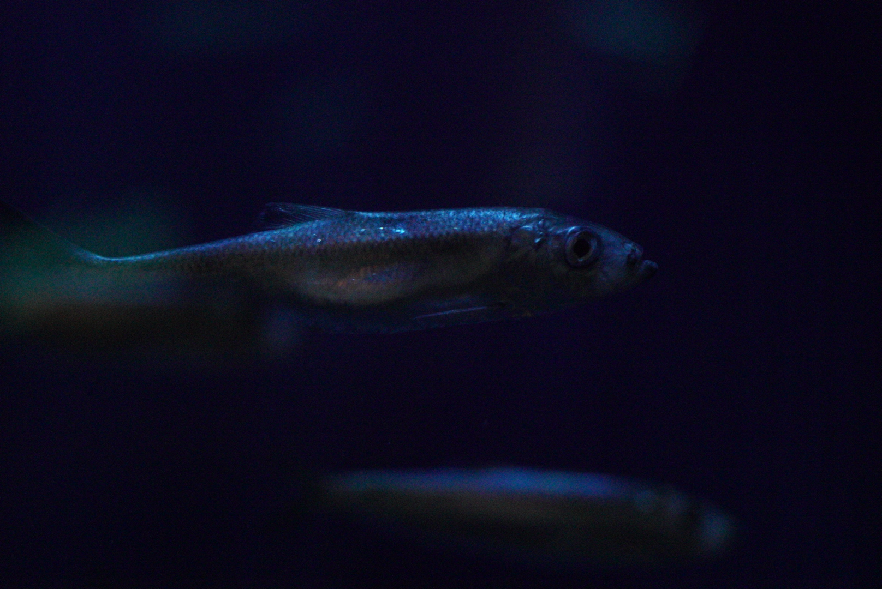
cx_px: 441
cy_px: 294
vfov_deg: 10.2
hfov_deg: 15.2
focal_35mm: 135
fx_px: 3310
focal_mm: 90
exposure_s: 1/250
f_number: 2.8
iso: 8000
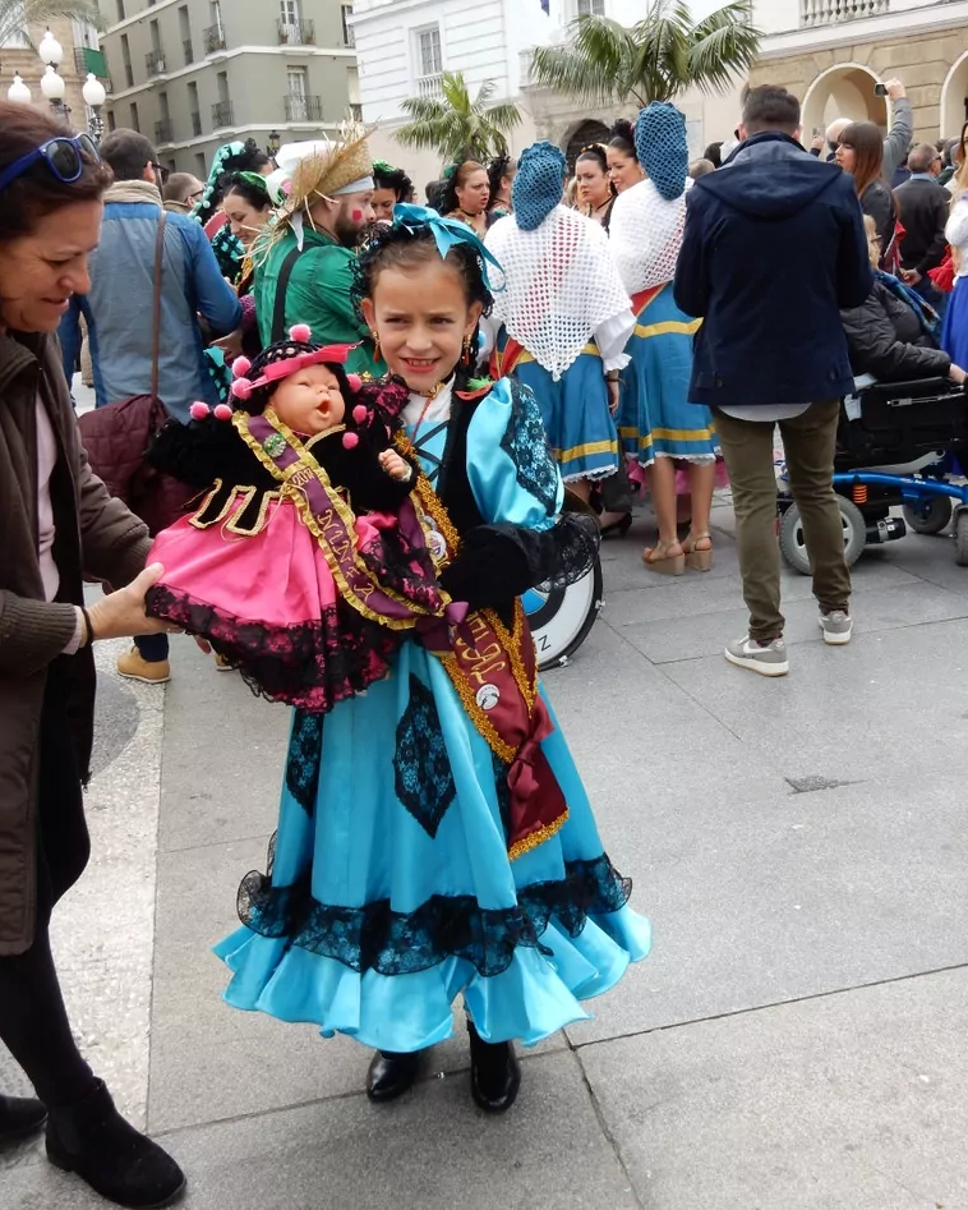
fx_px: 1360
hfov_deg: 39.2
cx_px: 489
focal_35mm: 38
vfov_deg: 47.9
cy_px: 565
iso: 125
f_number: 4
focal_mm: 6.4
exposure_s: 1/320
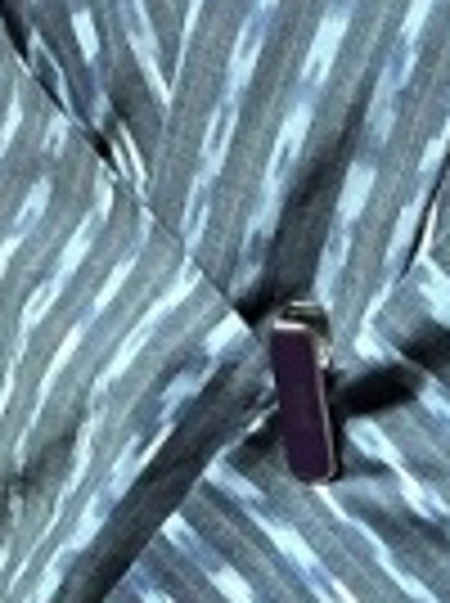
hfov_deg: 8.0
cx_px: 472
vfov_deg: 10.2
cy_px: 999
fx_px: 3217
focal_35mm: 185
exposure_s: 1/30
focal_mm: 4.15
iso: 80
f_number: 2.2
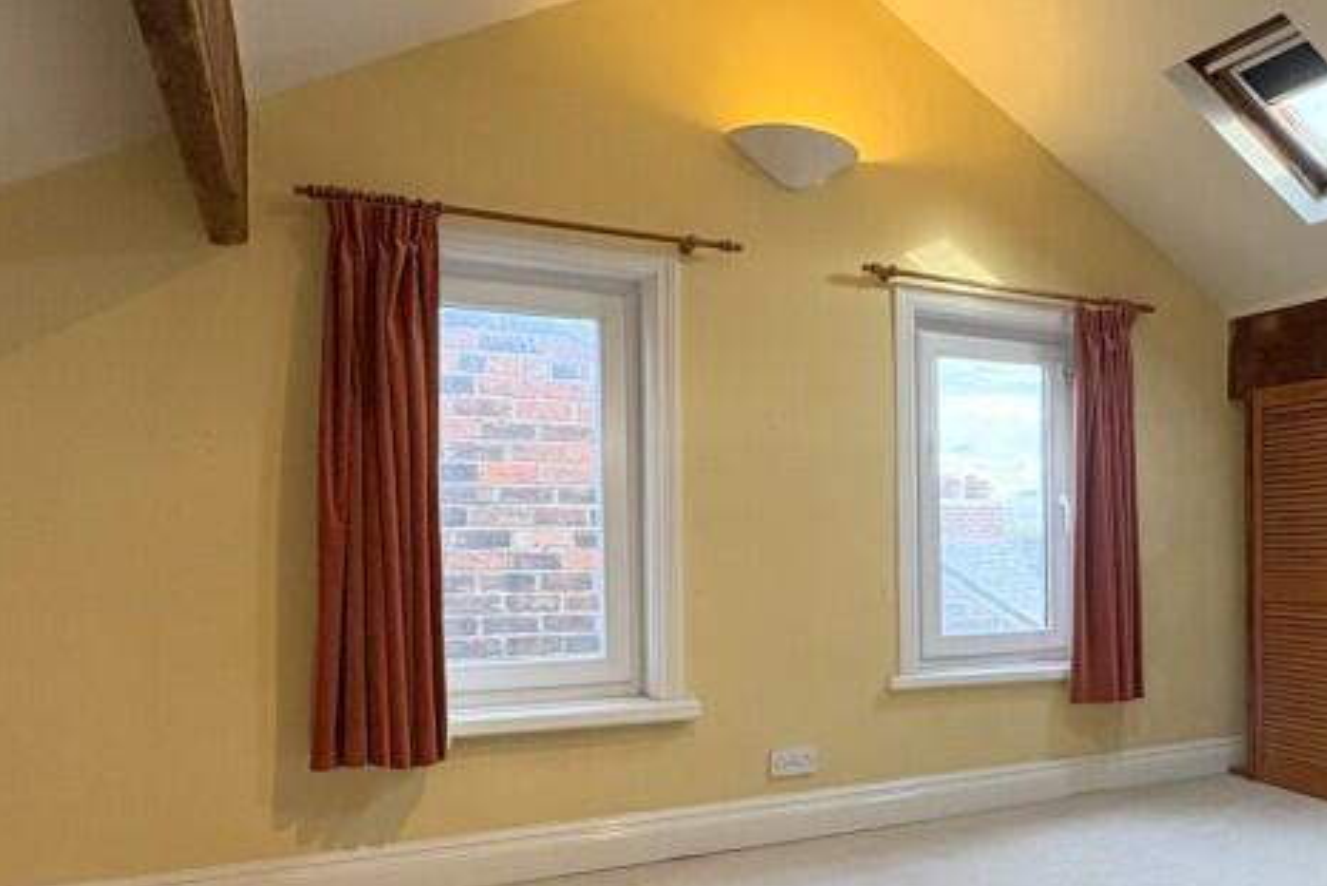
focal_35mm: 32
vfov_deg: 40.6
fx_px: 1180
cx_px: 1128
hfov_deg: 53.3
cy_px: 590
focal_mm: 2.22
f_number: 2.2
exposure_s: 1/92
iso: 250
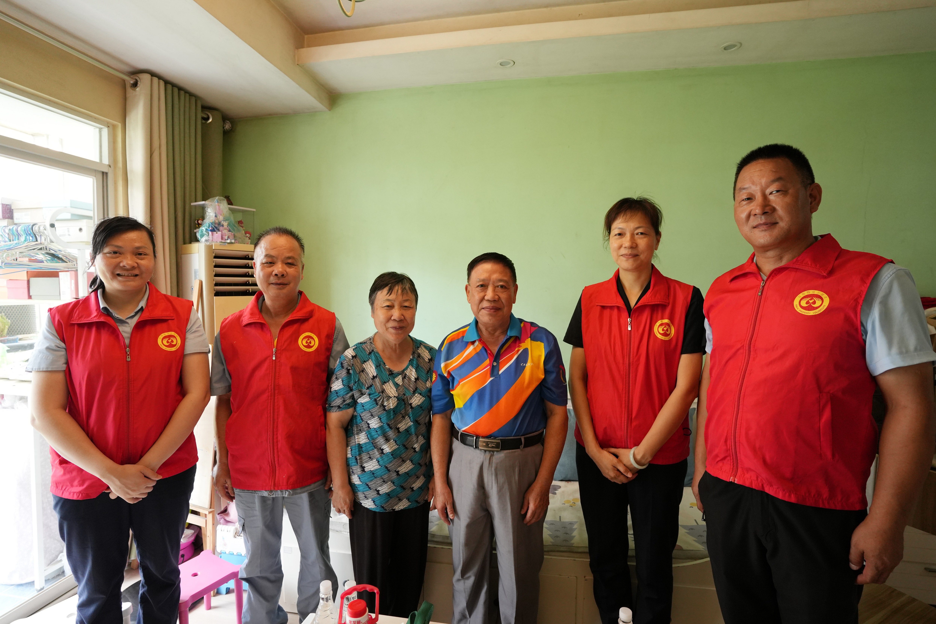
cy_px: 312
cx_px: 468
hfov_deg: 93.3
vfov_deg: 70.4
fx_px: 442
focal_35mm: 17
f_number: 4
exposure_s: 1/100
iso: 1600
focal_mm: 17
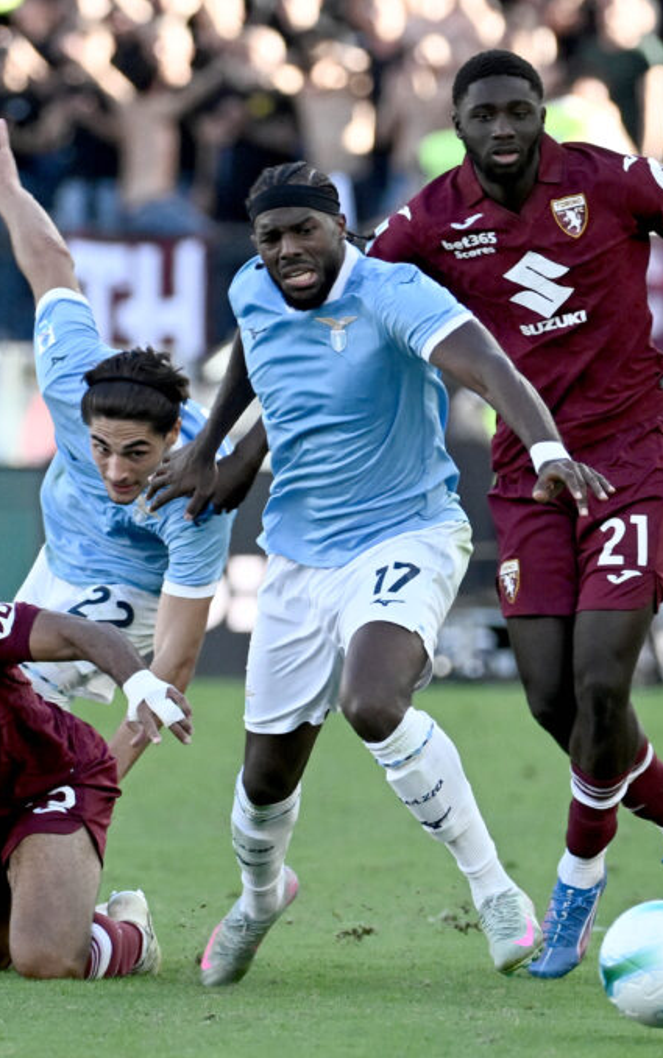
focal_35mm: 691
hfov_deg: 1.9
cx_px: 295
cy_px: 530
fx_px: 19956
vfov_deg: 3.0
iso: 1600
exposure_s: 1/1600
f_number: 4.5
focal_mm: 300
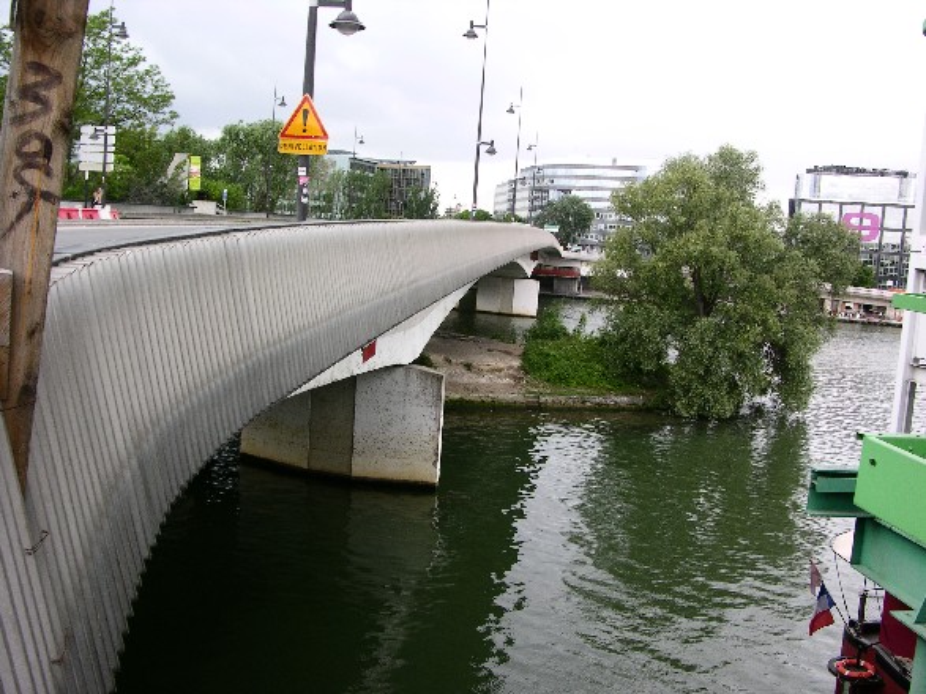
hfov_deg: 52.6
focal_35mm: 35
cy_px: 347
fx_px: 936
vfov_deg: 40.7
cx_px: 463
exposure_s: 1/52.1
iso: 50
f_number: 5
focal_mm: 8.9
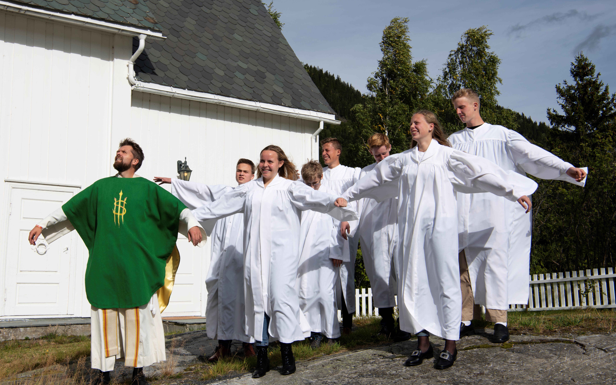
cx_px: 308
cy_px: 200
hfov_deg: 50.4
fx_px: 655
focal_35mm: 39
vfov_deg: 32.8
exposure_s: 1/250
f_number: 14
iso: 100
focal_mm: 38
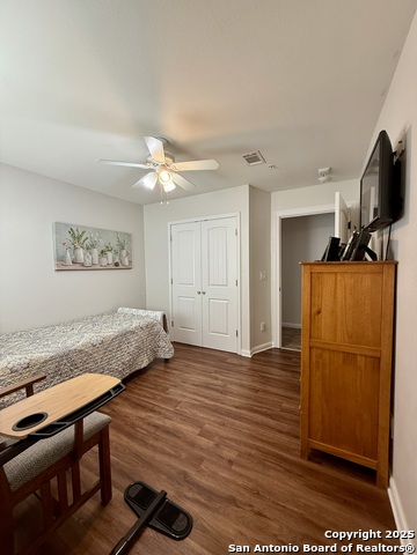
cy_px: 278
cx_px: 208
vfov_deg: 102.1
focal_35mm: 14
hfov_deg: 85.7
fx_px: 225
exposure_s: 1/120
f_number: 2.2
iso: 100
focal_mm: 2.22
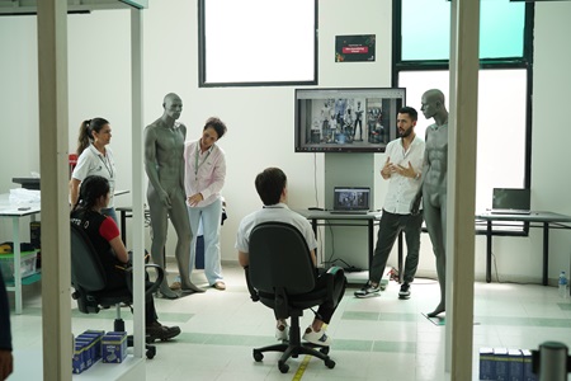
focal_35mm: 50
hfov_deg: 39.6
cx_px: 286
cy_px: 190
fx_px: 793
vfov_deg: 27.0
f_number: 3.2
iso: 500
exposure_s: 1/400
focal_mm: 50
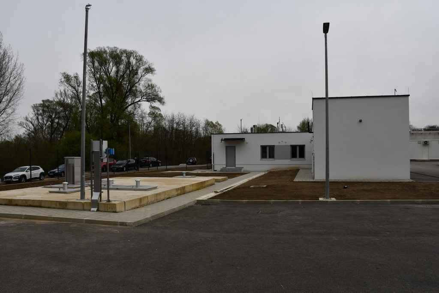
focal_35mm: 27
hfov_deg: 67.4
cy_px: 146
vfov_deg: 47.9
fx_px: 329
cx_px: 220
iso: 100
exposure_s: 1/320
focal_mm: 18
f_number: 9
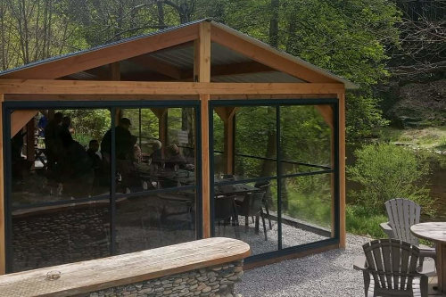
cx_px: 223
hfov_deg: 49.6
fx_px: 483
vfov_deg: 34.2
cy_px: 148
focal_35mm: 39
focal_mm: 26
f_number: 5
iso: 400
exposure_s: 1/100
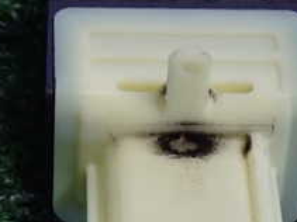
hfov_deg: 8.5
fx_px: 1998
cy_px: 124
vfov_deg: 6.4
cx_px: 17
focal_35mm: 233
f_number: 4.3
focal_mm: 14.62
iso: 800
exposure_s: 1/40
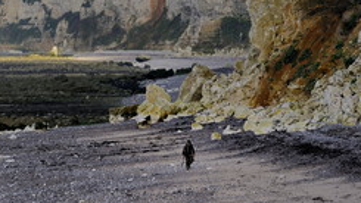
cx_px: 154
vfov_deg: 4.4
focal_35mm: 279
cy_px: 13
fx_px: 2672
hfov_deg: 7.7
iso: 200
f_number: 11
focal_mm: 155
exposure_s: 1/125
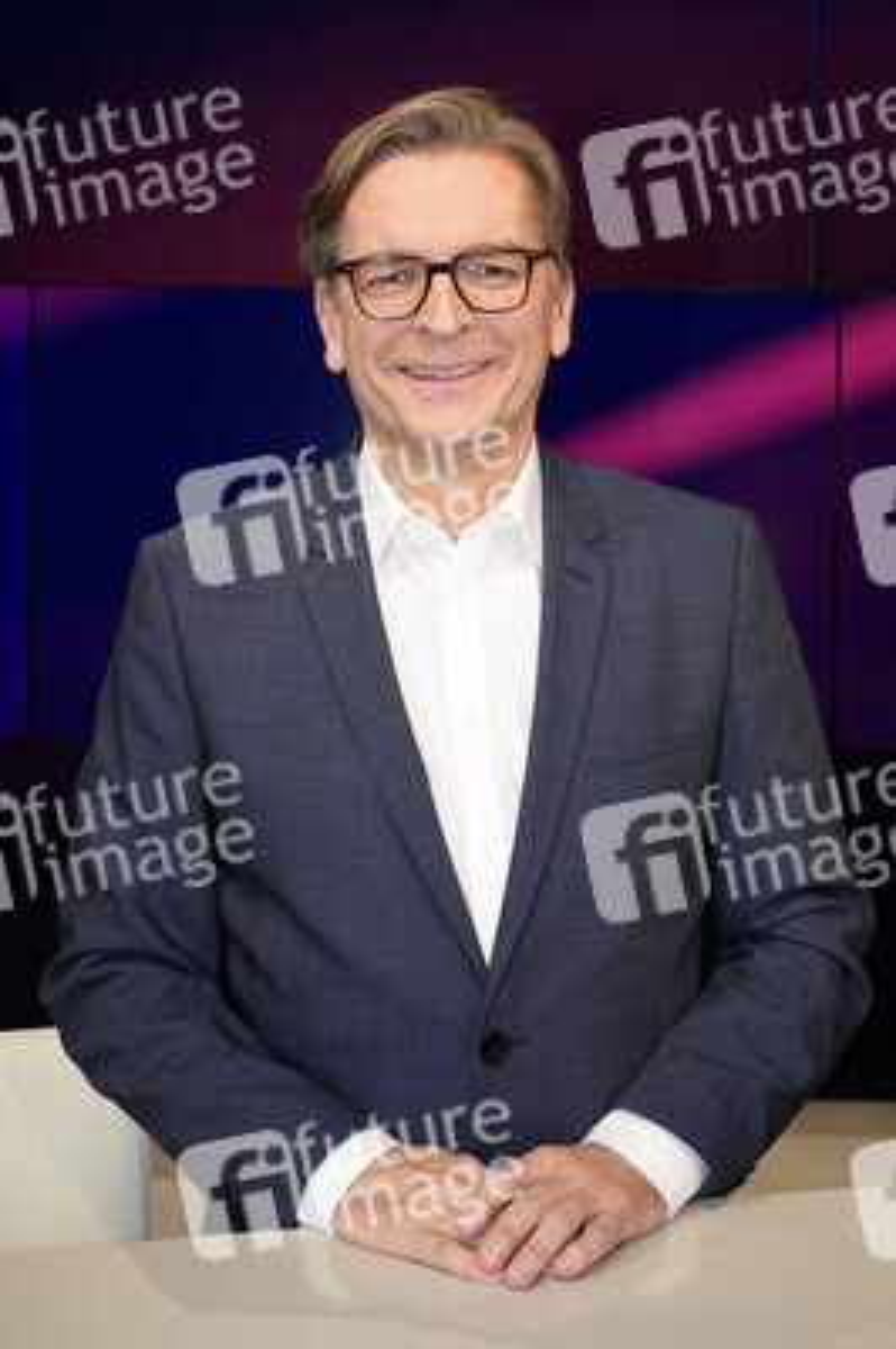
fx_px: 1421
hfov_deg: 35.0
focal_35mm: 38
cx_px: 448
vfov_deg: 50.7
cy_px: 674
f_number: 5.6
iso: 2000
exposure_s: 1/125
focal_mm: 38
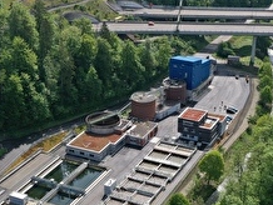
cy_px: 141
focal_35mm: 74
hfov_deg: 26.3
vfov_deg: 19.9
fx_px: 584
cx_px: 131
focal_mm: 10.26
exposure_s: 1/500
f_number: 5.6
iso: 100
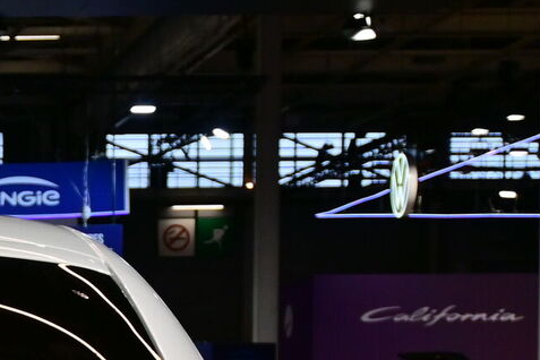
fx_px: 2355
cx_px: -254
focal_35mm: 157
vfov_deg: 8.4
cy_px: 668
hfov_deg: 12.5
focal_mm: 26
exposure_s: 1/400
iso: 320
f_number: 4.5
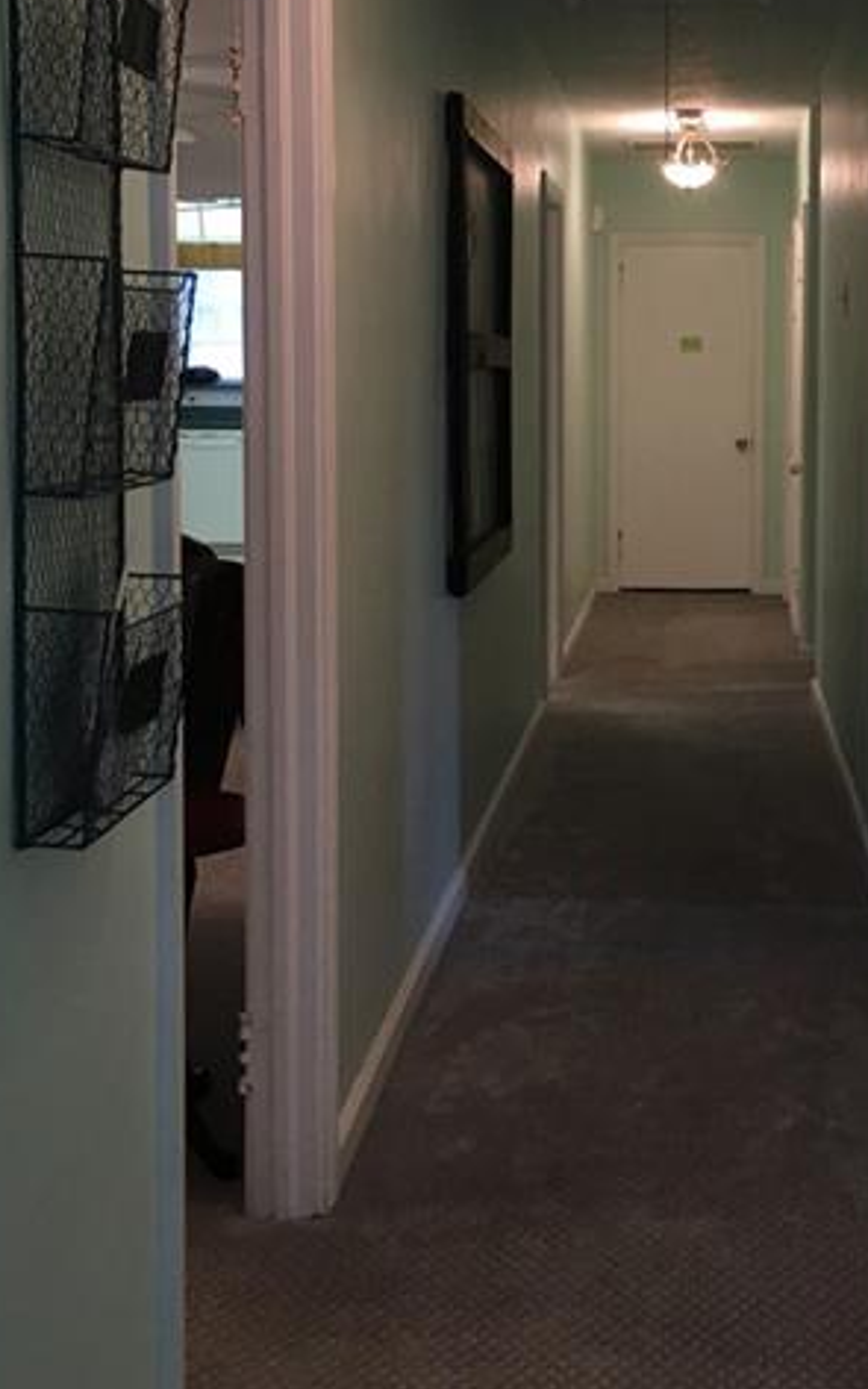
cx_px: 665
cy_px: 471
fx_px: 1892
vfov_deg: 39.8
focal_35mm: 50
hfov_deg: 25.5
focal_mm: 4.15
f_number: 2.2
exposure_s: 1/30
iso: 80
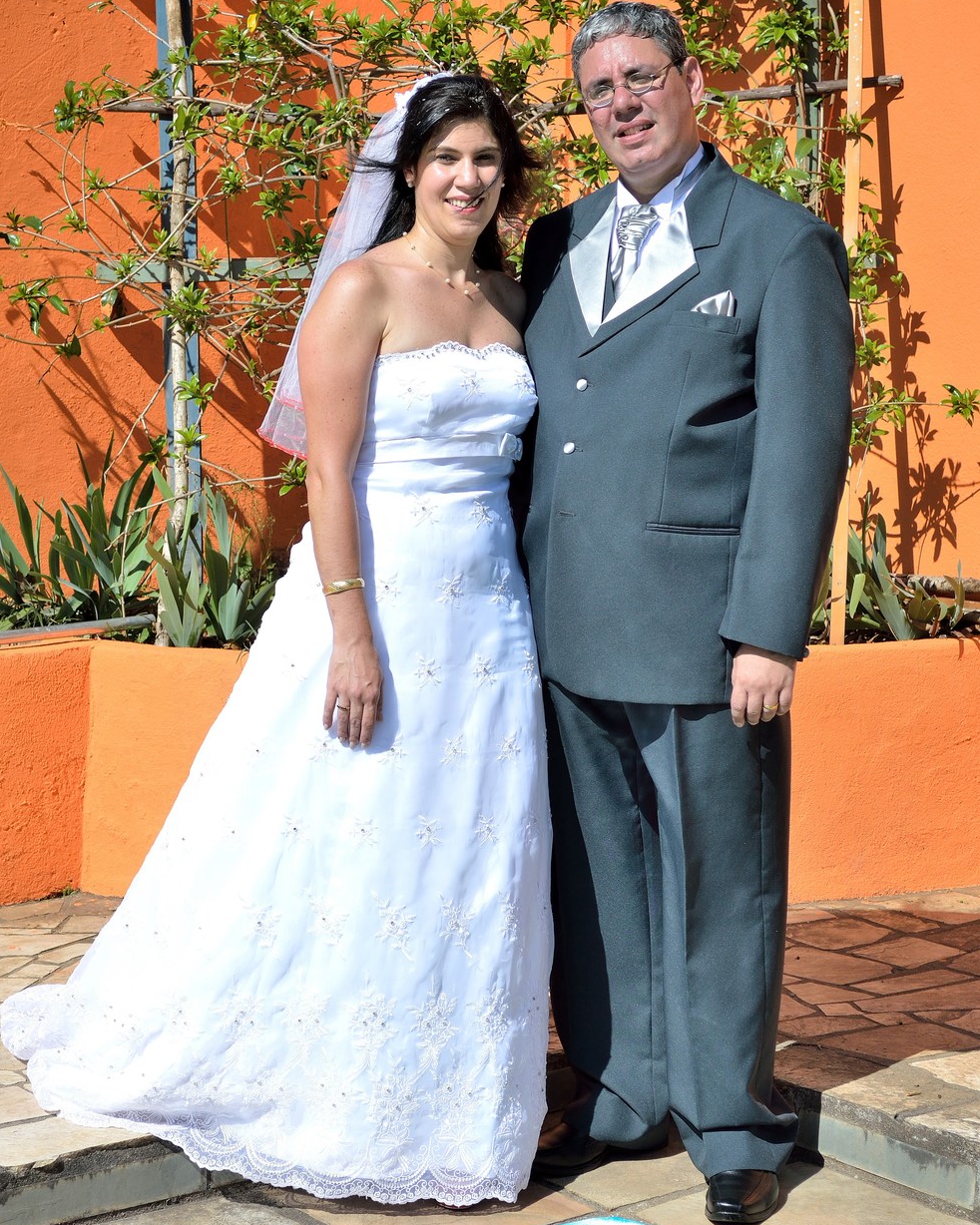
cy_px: 697
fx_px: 3300
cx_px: 393
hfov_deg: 16.9
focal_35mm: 91
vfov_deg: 21.0
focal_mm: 44
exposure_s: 1/1000
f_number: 5.3
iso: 200
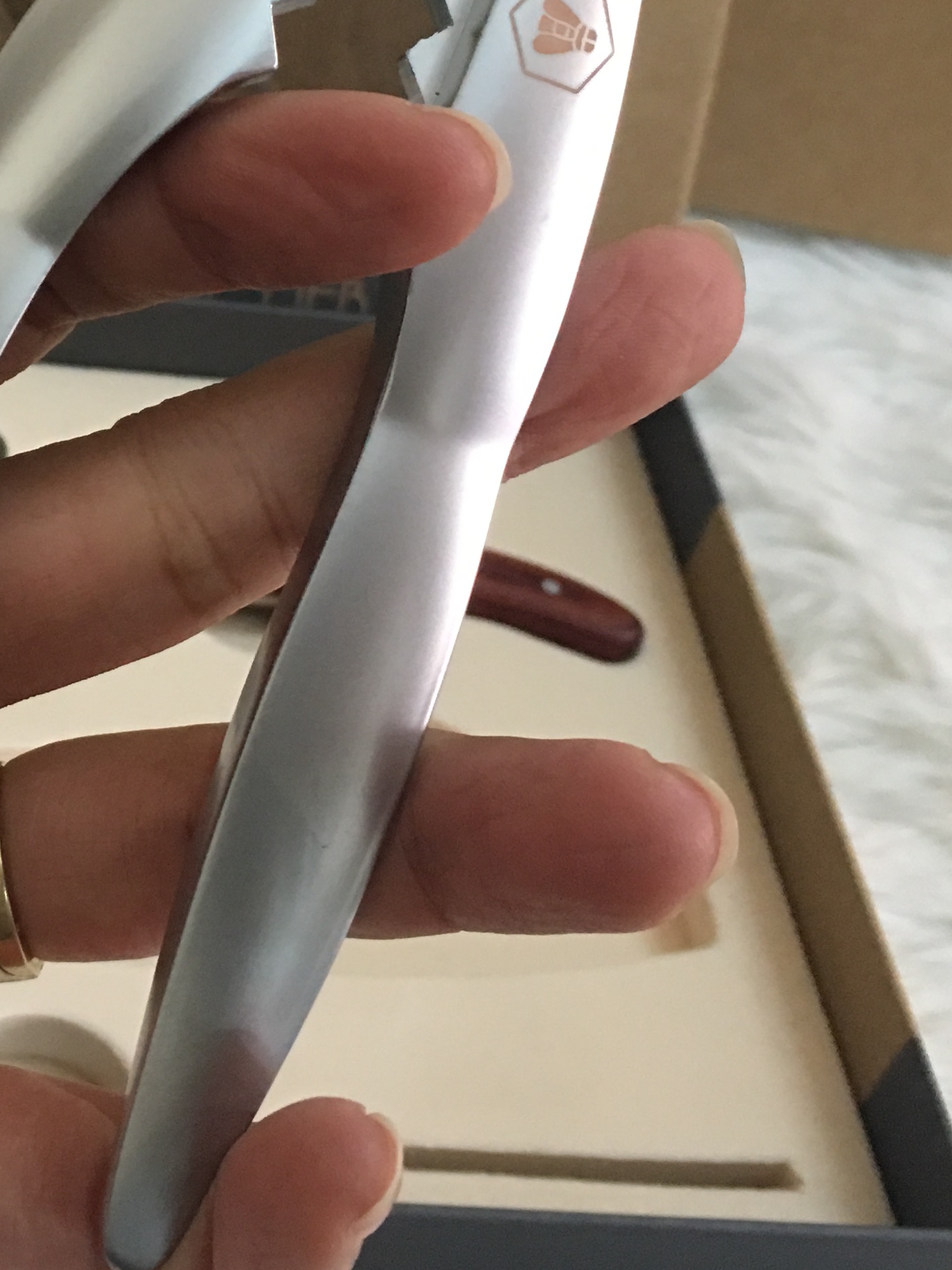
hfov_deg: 22.8
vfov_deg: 30.6
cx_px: 15
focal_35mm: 62
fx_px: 2274
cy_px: 295
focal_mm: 4.15
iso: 100
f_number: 2.2
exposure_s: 1/17
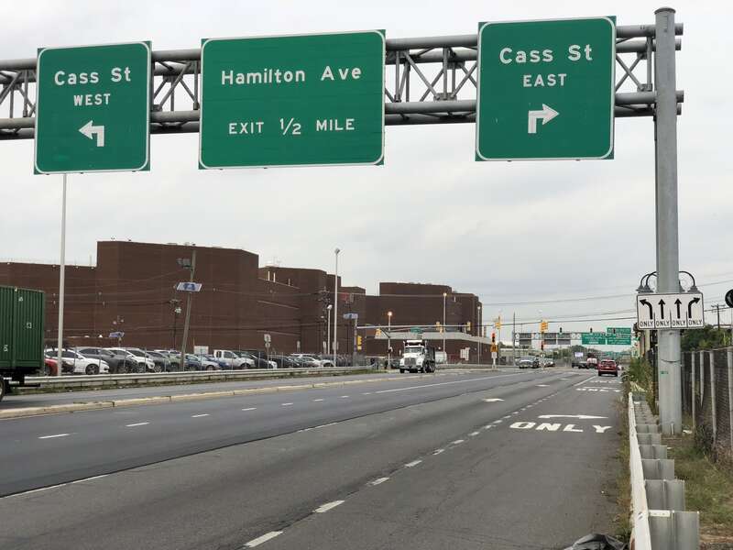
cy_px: 275
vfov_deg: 28.0
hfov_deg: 36.8
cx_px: 366
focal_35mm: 52
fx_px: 1101
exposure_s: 1/1171
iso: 16
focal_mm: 6
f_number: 2.4
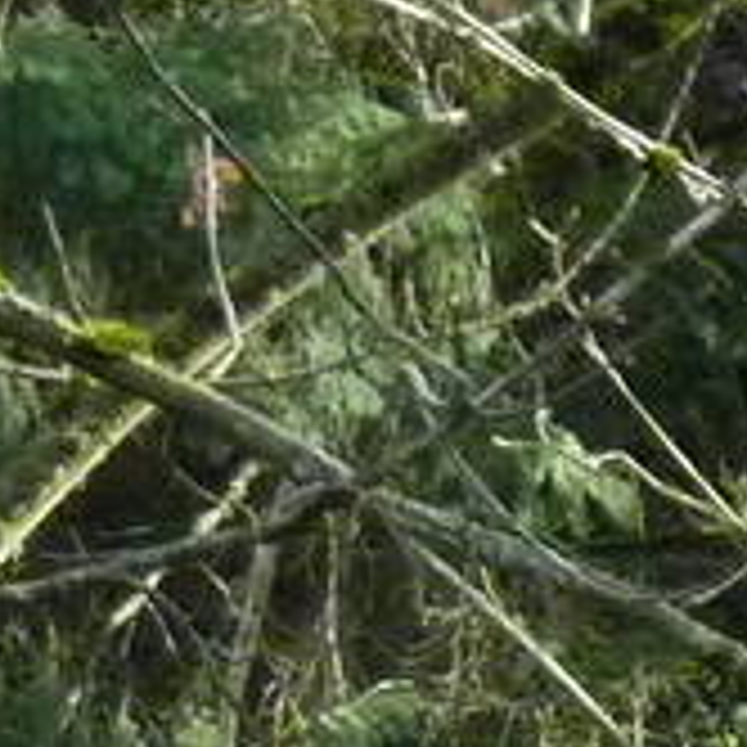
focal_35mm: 766
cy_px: 2210
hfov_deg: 2.2
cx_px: 3150
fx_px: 18702
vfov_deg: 2.3
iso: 400
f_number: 4.3
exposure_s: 1/320
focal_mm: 14.7
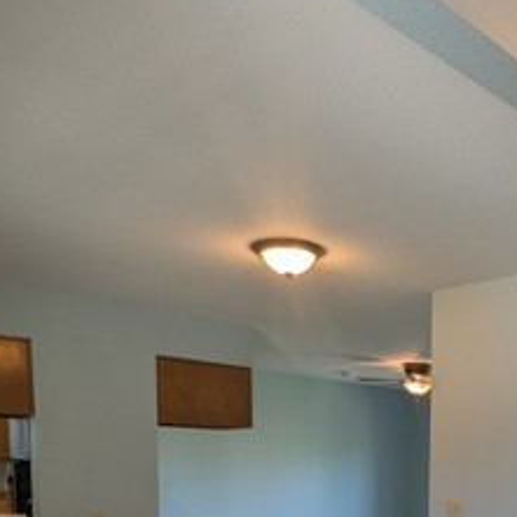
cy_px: 538
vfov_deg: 36.1
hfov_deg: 38.4
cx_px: 454
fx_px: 693
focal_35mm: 41
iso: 50
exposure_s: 1/60
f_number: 2.2
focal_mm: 2.35
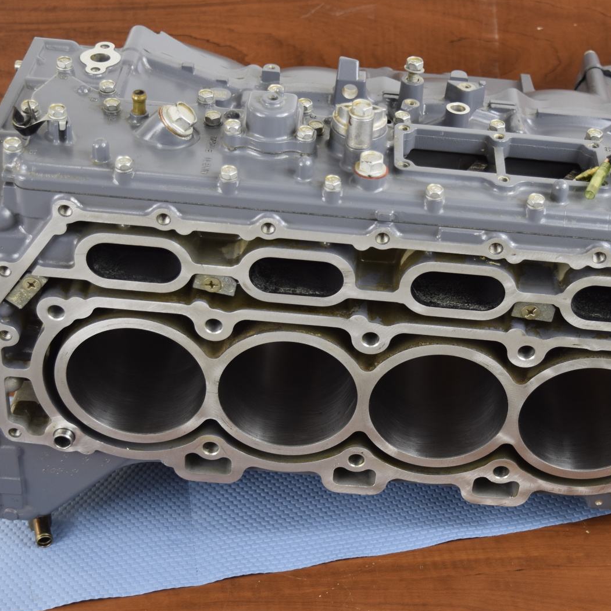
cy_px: 306
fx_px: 1318
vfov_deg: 26.1
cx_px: 358
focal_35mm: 66
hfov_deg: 26.1
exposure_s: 1/125
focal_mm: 34
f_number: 5.6
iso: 400
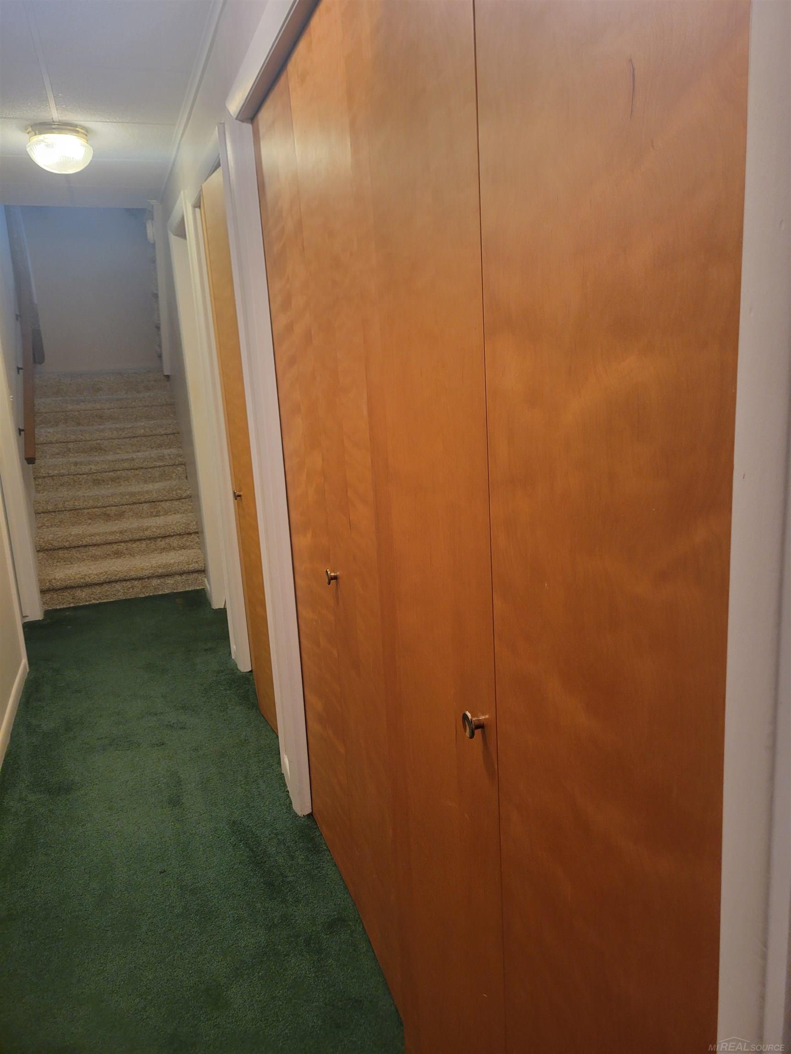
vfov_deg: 67.3
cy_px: 527
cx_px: 396
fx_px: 792
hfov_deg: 53.1
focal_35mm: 26
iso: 250
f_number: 1.8
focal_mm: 5.4
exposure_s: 1/60
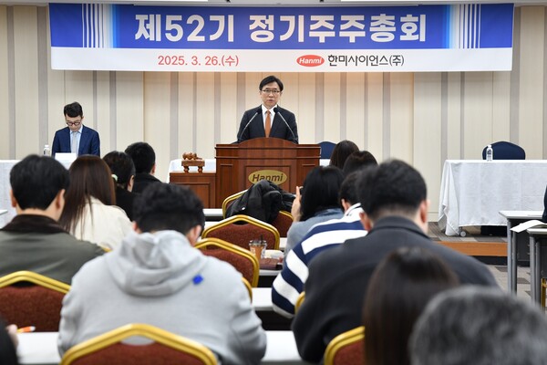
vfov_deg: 16.1
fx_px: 1291
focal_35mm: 85
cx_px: 274
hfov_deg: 23.9
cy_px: 182
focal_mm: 85
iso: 1000
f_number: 4.5
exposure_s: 1/100
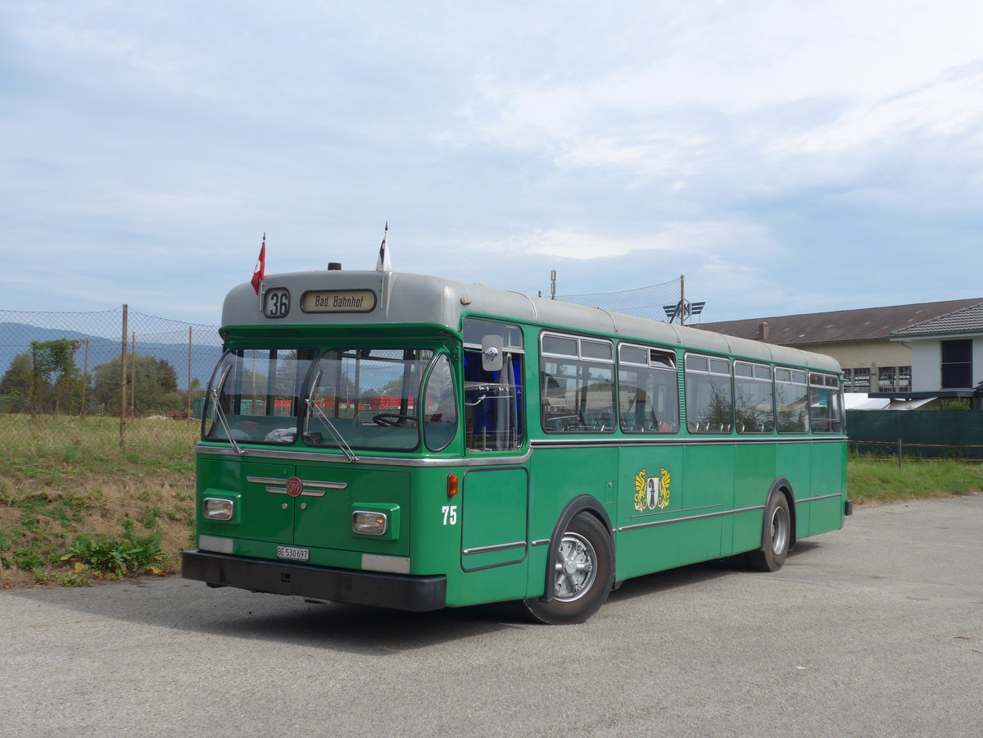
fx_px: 1249
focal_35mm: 44
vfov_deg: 32.9
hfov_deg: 42.9
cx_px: 492
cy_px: 369
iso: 80
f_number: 2.8
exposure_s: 1/1600
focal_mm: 9
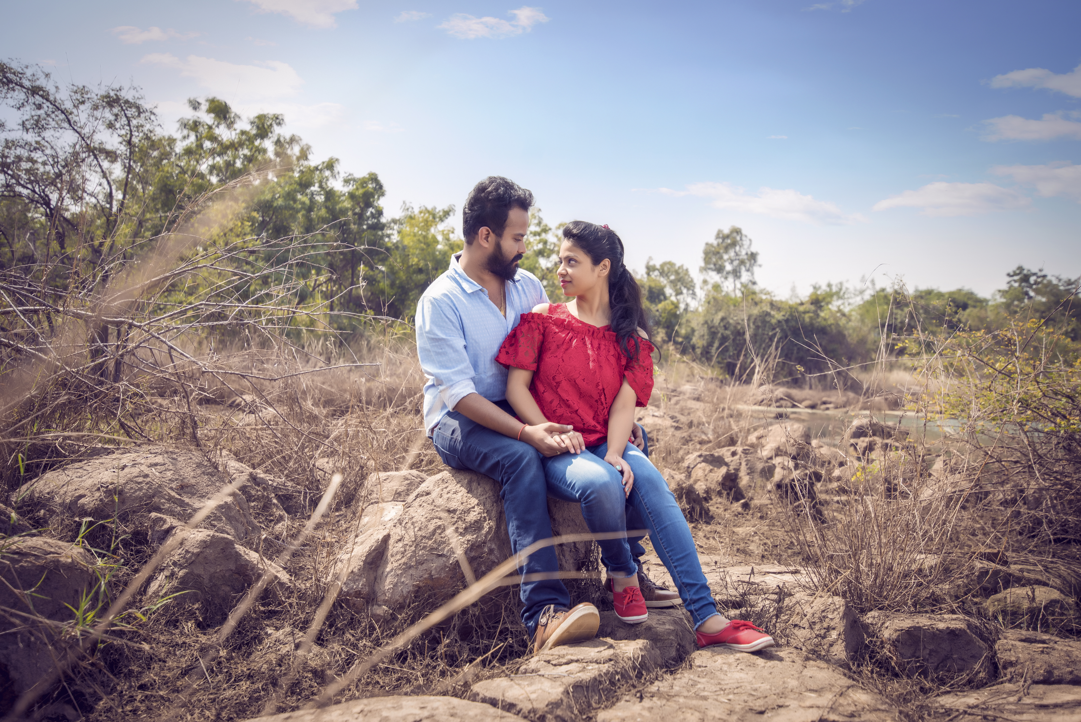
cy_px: 361
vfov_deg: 43.6
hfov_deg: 61.9
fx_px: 901
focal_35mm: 30
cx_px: 540
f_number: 2.8
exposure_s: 1/1000
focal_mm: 30
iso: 160
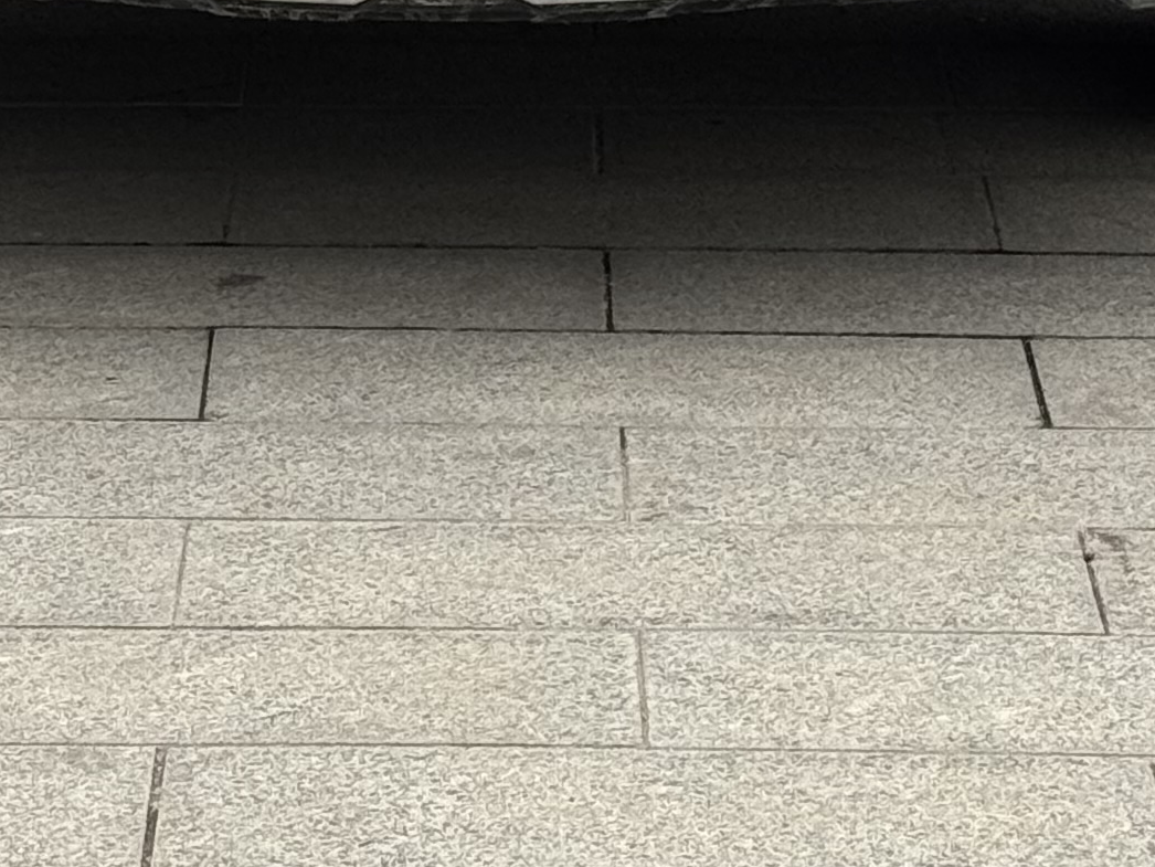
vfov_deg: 7.8
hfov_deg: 10.7
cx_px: 438
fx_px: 6174
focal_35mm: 185
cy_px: -743
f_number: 1.78
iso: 64
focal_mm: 6.76
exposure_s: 1/792
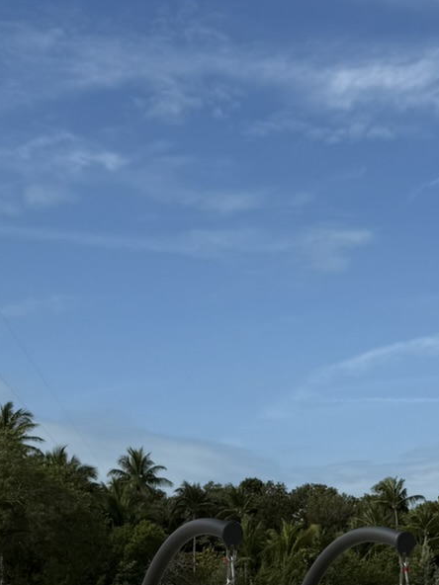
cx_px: 185
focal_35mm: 83
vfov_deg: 22.4
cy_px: 624
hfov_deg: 17.8
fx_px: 1403
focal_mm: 6.76
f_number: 1.78
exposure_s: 1/9091
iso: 80
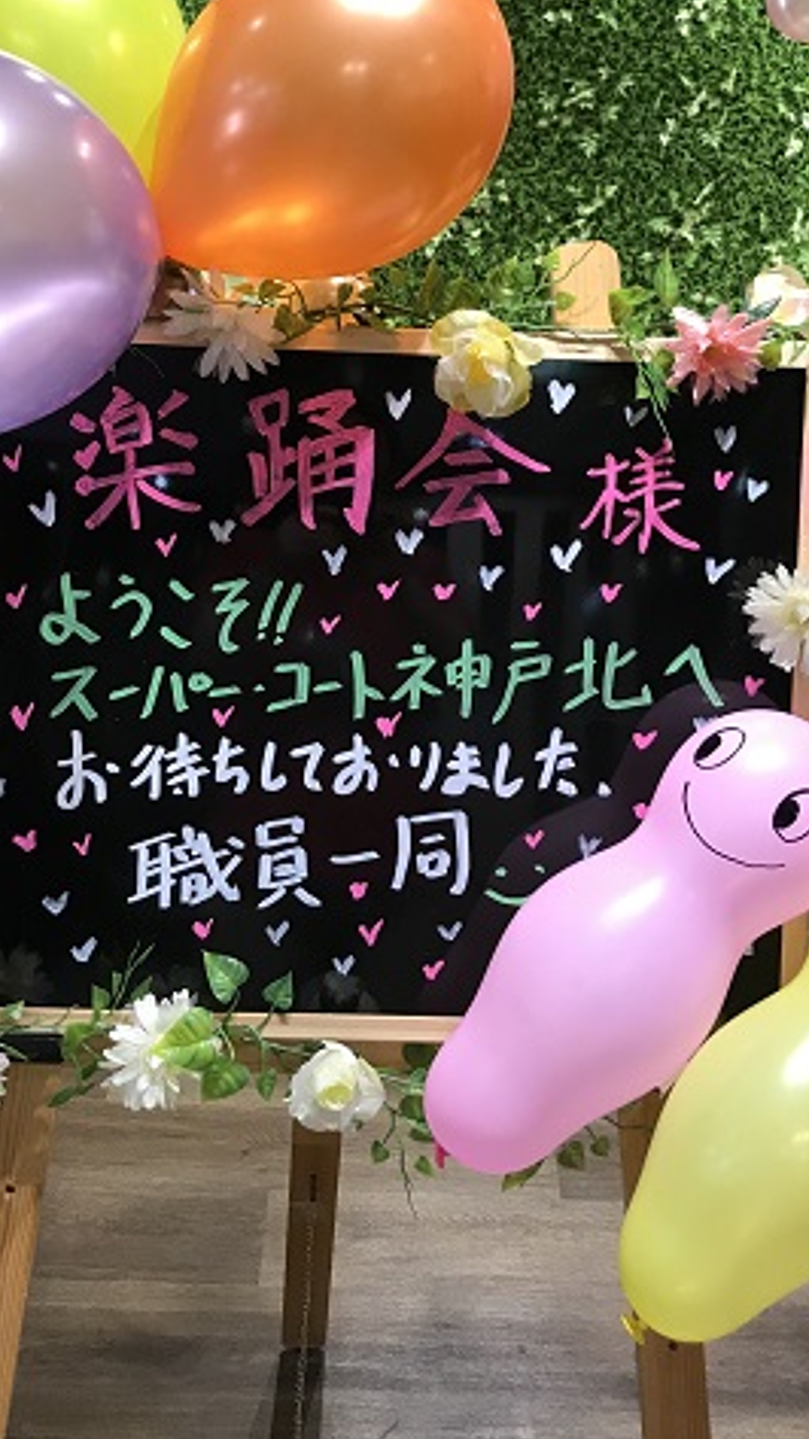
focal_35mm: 43
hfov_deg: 27.7
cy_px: 499
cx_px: 414
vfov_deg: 46.7
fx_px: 1640
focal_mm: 3.99
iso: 40
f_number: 1.8
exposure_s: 1/20
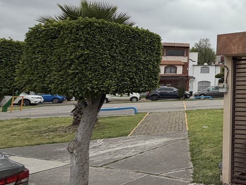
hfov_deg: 36.9
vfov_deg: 37.4
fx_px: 263
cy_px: 39
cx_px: 302
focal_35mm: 37
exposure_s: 1/770
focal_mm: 2.22
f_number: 2.2
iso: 25
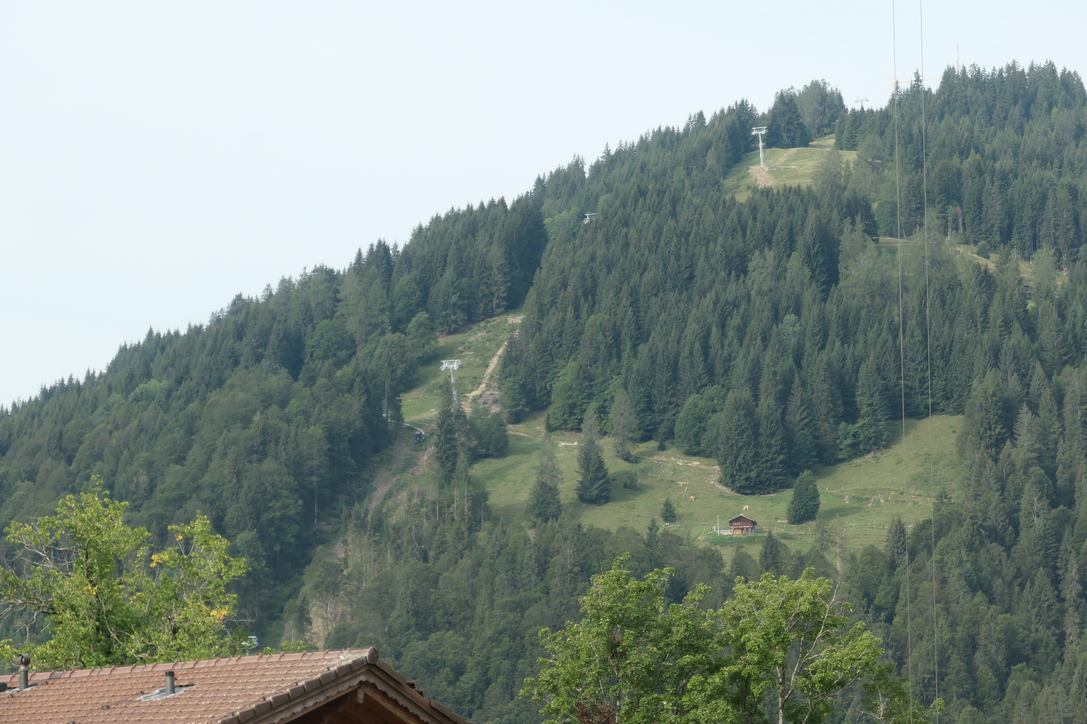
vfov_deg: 11.8
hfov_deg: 17.6
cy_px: 362
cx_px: 544
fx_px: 3502
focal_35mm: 116
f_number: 5.5
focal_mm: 42.4
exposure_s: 1/320
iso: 200
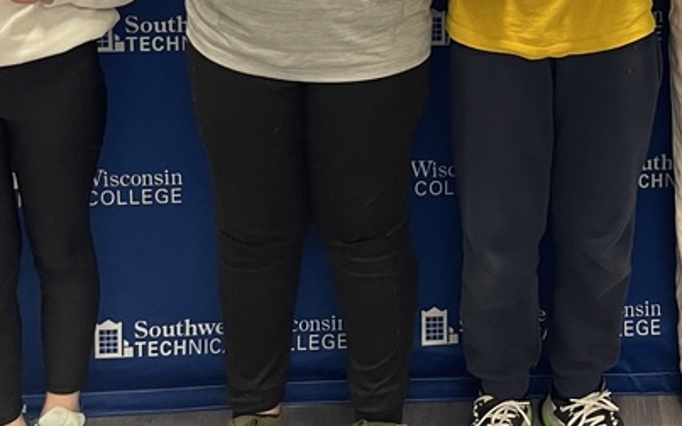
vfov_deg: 16.9
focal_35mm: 70
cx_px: 646
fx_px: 1301
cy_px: -213
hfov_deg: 28.0
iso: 125
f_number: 1.6
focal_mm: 4.2
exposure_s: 1/58
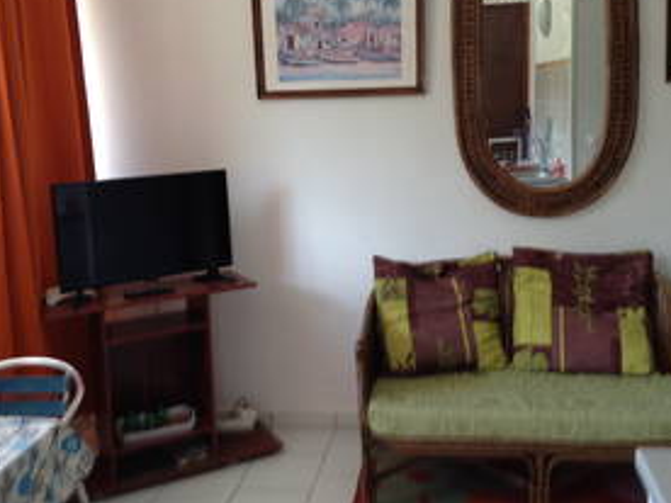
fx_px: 834
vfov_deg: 33.5
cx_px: 348
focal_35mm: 43
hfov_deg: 43.8
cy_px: 214
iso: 25
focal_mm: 3.3
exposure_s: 1/24
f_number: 2.4
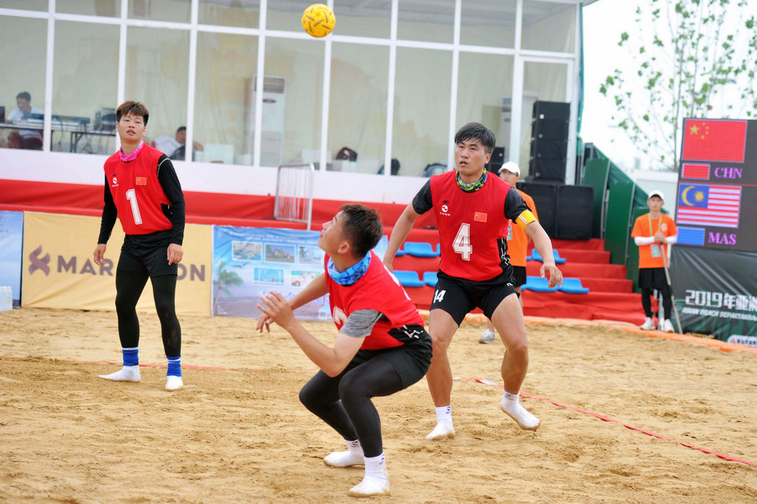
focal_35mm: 78
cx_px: 378
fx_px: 1640
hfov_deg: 26.0
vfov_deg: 17.5
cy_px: 252
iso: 200
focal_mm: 78
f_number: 3.2
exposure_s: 1/1000
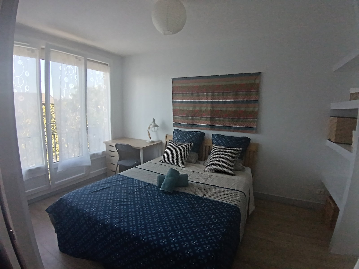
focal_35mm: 17
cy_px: 134
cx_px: 180
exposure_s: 1/100
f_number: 2.2
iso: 303
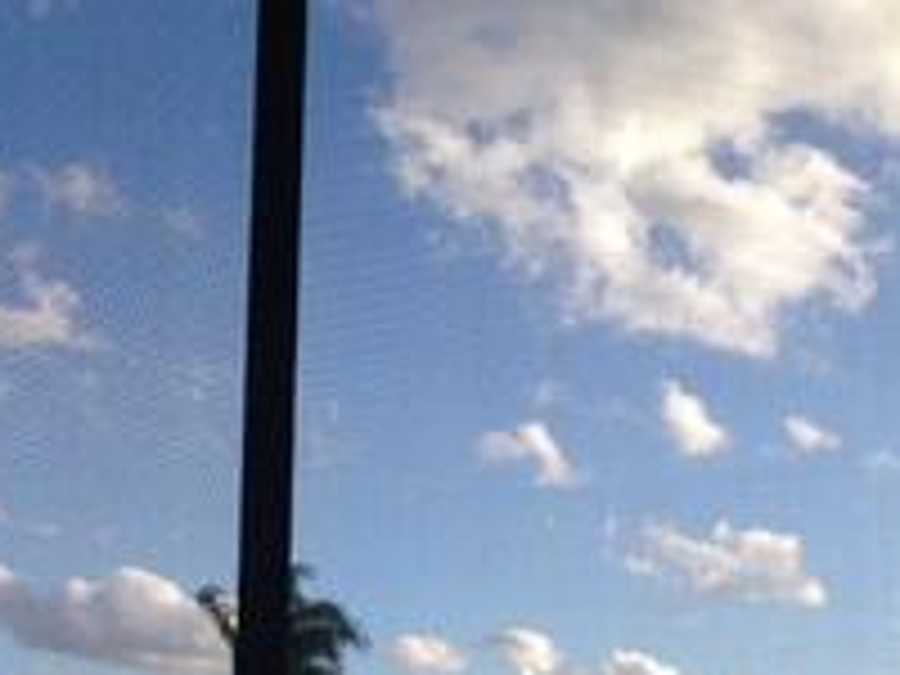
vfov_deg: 21.8
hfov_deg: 29.1
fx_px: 1716
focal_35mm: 66
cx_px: 266
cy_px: 603
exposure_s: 1/583
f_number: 2.4
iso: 50
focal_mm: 4.12
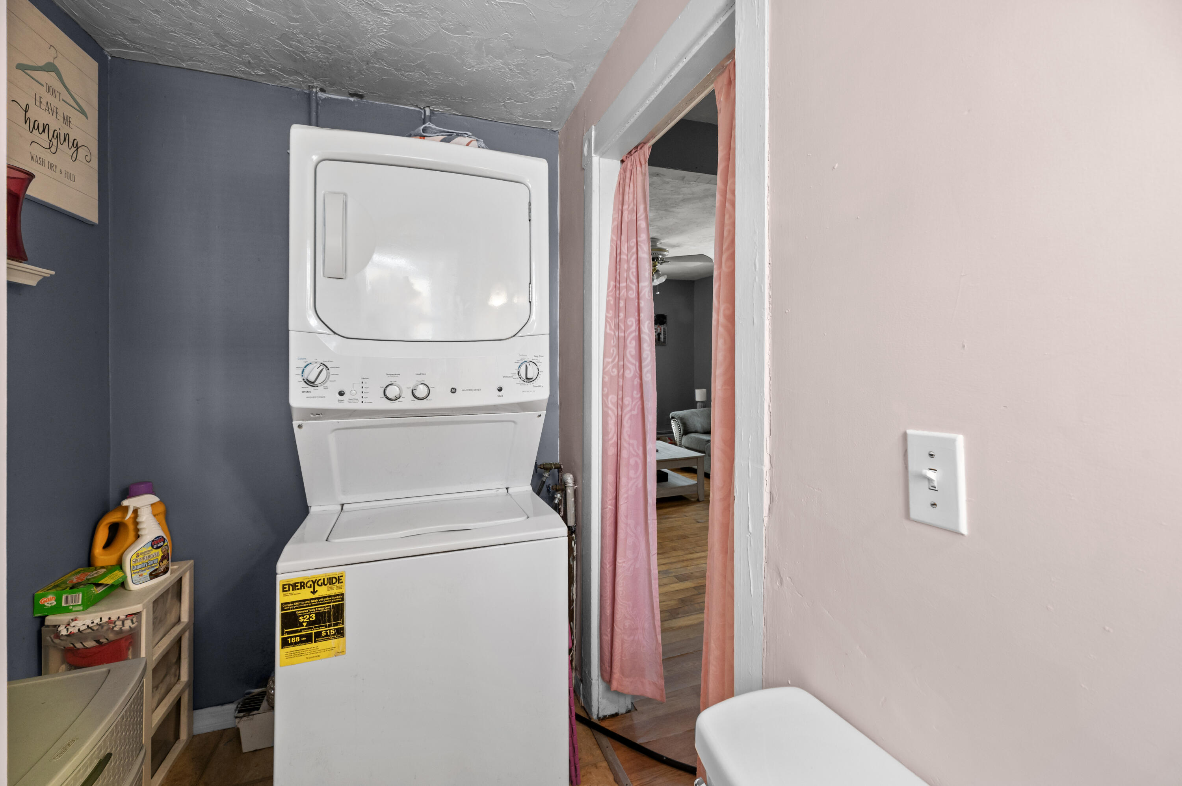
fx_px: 459
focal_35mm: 14
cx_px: 591
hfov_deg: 104.3
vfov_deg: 81.1
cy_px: 393
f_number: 8
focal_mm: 14
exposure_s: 1/25
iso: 800
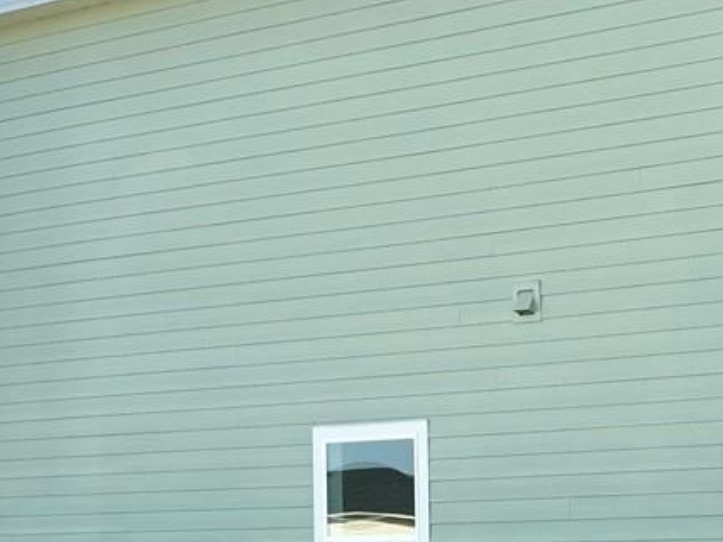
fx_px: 1879
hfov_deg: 20.9
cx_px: 755
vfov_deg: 16.0
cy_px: 566
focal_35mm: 90
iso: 80
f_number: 1.78
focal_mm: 6.76
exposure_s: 1/3145
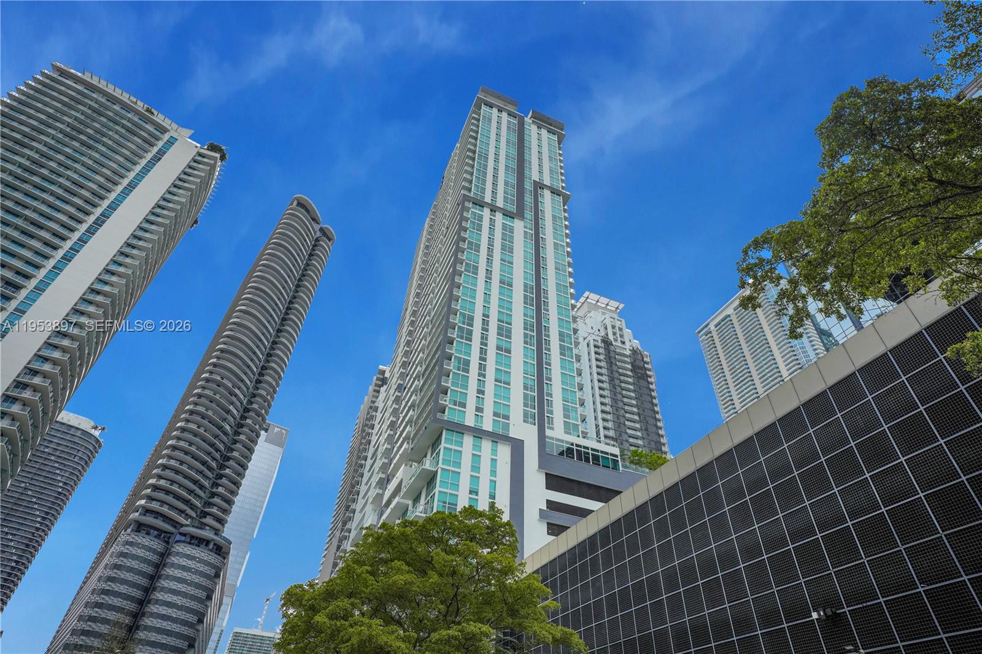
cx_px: 491
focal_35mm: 20
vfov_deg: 61.9
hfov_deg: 84.0
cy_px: 327
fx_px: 545
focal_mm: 20
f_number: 6.3
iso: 1600
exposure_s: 1/2500
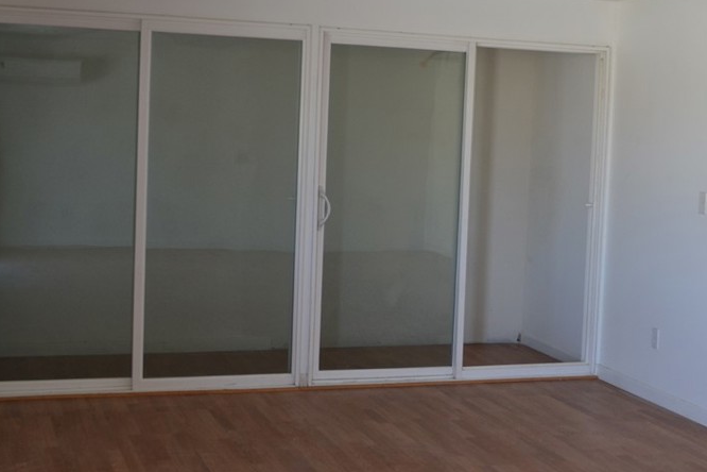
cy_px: 182
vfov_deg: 22.6
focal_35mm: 60
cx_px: 470
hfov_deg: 33.1
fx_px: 1178
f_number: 4.2
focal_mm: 26
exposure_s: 1/50
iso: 400
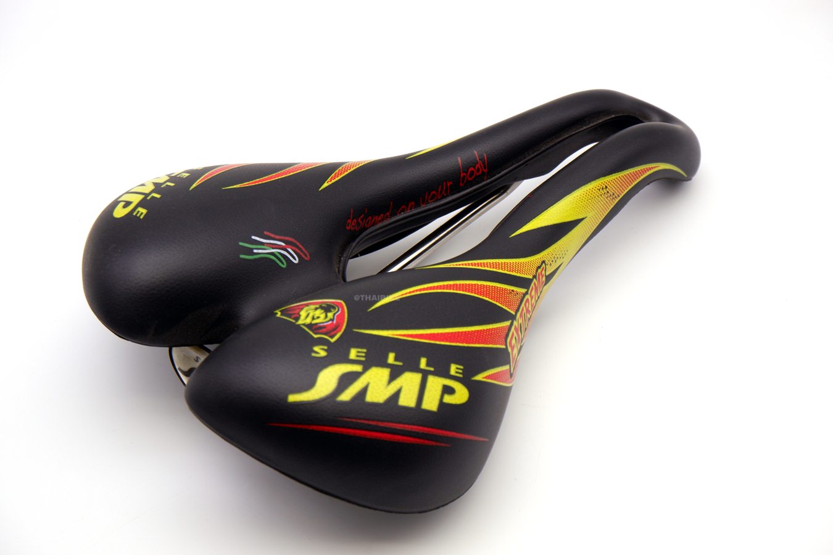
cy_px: 278
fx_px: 1458
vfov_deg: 21.6
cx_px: 416
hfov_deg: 31.9
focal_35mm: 63
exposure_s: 1/60
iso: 250
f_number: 9
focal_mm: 42
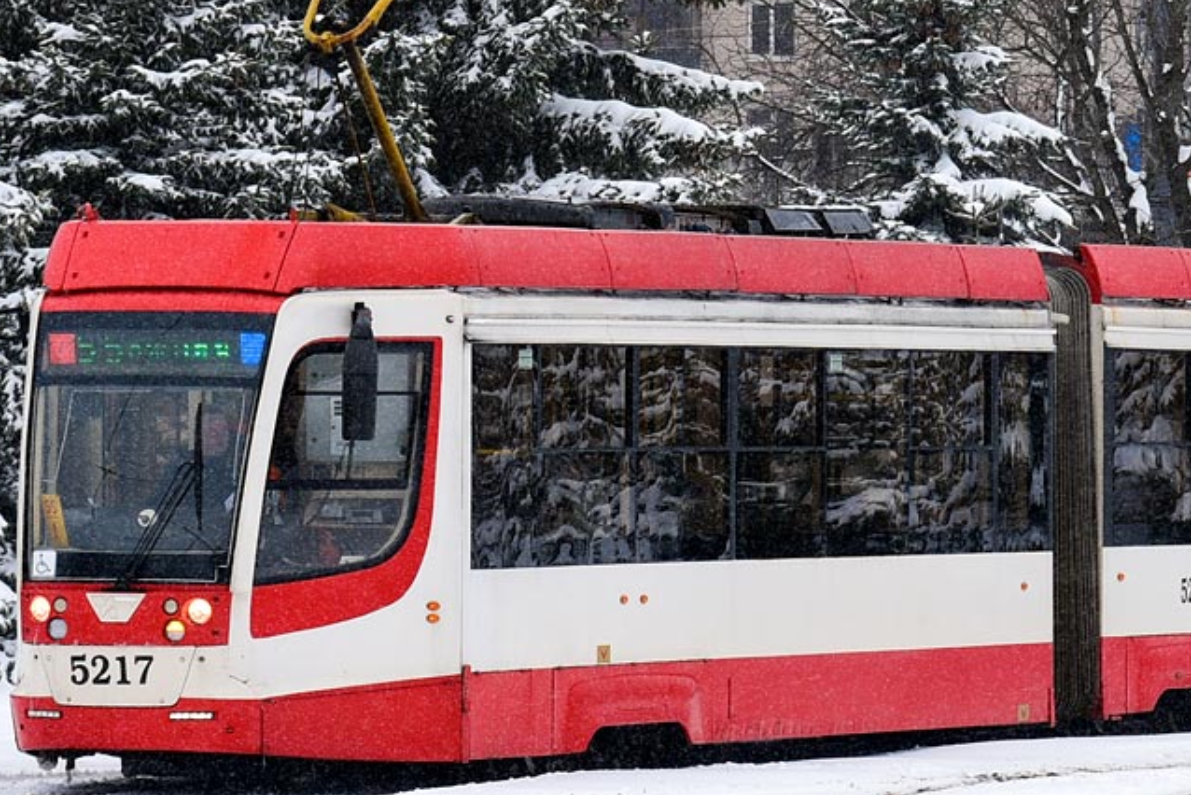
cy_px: 114
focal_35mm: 282
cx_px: 689
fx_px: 9333
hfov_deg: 7.3
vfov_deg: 4.9
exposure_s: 1/500
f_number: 7.1
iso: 200
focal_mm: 120
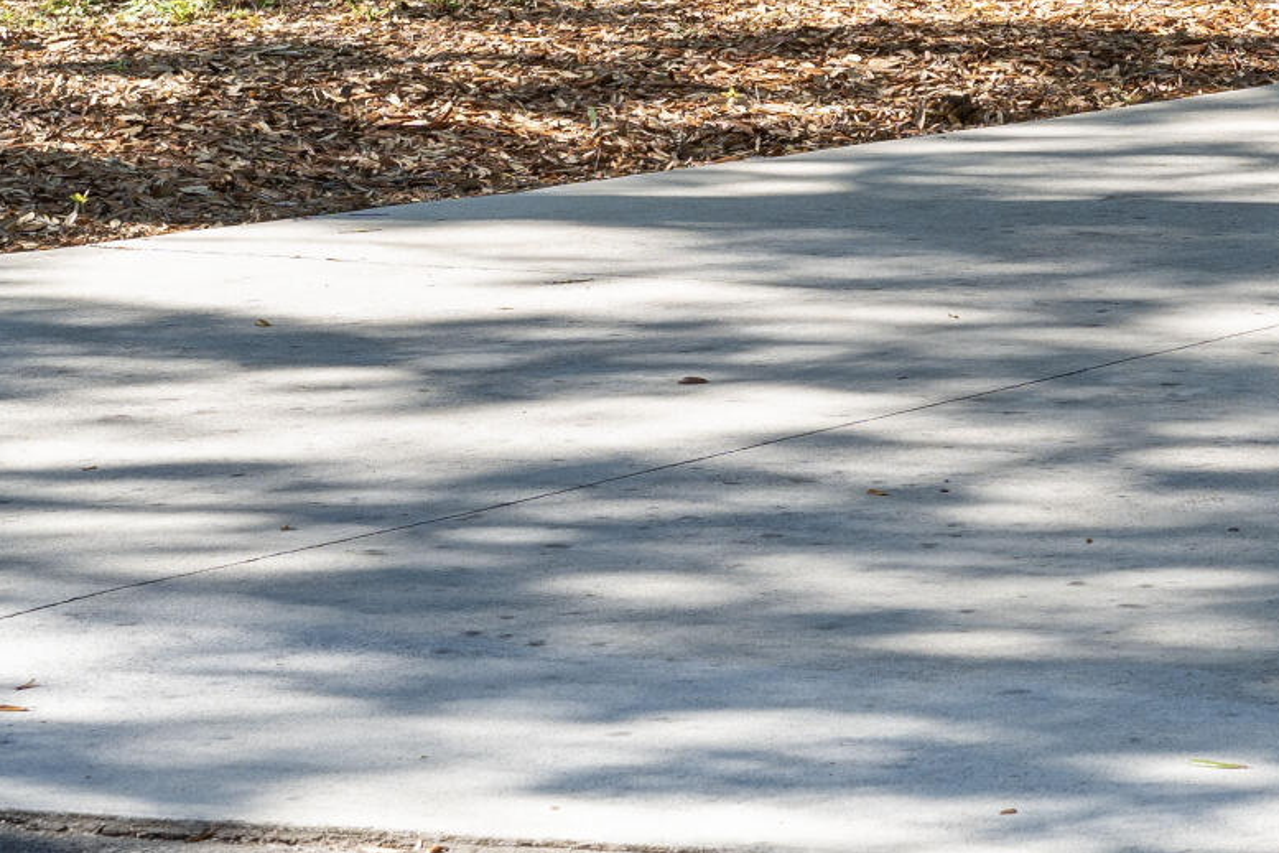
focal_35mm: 193
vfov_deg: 6.9
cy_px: -674
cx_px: 1613
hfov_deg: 10.4
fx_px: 6856
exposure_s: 1/50
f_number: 7.1
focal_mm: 50
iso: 100
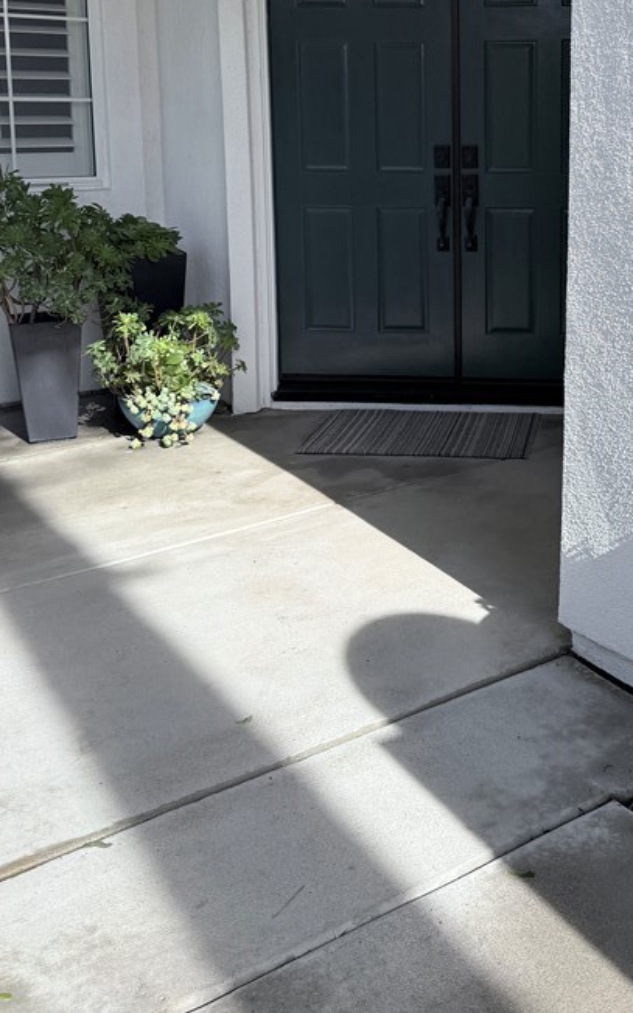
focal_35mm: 40
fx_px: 1104
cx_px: 523
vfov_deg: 47.6
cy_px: 265
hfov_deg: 31.0
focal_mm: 6.76
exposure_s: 1/4975
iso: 125
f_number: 1.78
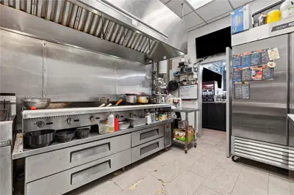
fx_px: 122
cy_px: 98
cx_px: 147
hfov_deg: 100.4
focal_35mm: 15
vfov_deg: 77.2
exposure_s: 6
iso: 100
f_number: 8
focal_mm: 10
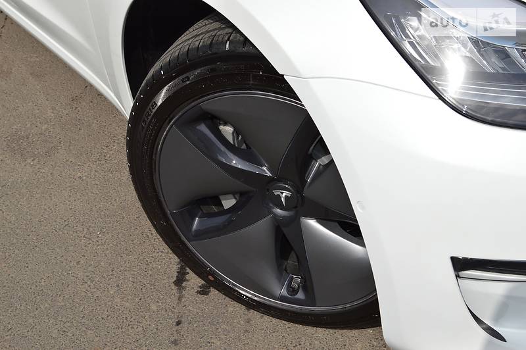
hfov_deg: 31.9
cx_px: 263
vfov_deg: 21.5
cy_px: 175
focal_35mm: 63
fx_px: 920
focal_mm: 42
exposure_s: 1/200
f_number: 10
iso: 100
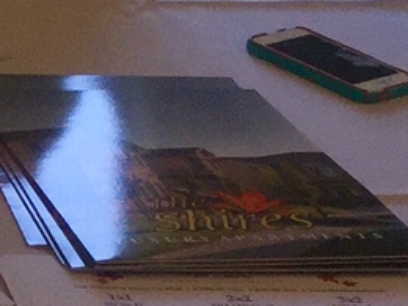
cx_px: -643
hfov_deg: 9.4
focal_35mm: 182
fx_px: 2145
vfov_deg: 8.2
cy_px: 138
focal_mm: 4.15
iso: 32
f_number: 2.2
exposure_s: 1/366
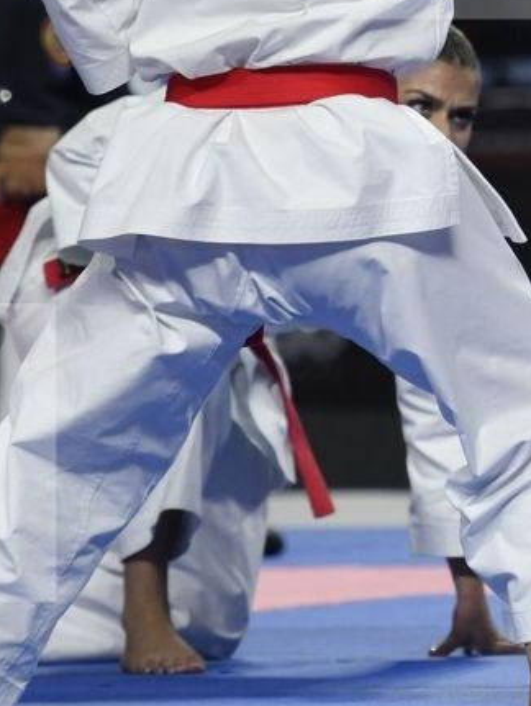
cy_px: -129
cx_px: 1014
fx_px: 15154
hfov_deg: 2.0
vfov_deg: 2.7
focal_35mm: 742
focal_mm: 185
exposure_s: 1/800
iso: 800
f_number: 2.8
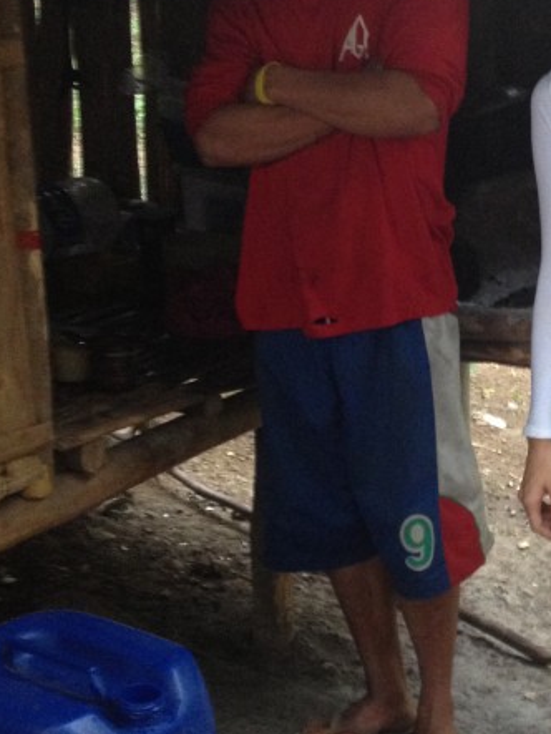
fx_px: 1717
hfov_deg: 17.7
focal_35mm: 81
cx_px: 564
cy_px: 400
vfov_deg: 24.1
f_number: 2.4
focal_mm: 4.28
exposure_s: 1/20
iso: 200
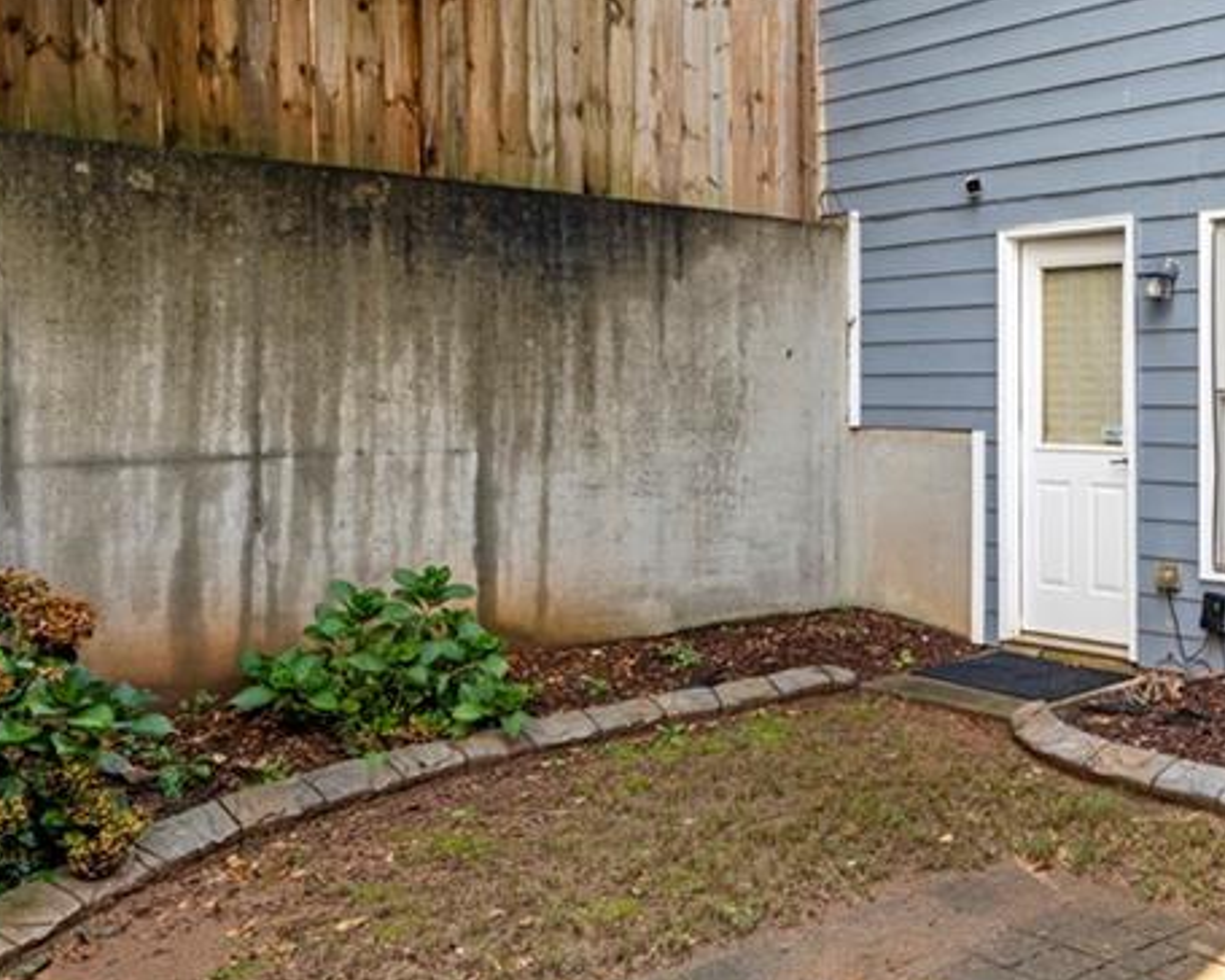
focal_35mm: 38
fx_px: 1378
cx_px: 1123
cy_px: 423
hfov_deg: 43.4
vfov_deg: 39.1
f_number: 8
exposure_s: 1/100
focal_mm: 18
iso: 400
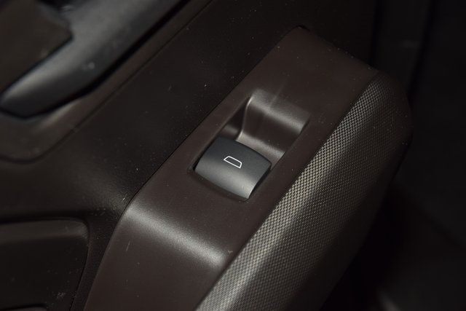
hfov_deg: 19.5
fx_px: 1359
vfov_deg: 13.0
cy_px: 156
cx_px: 233
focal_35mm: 105
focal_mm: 70
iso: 100
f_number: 8
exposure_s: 1/125
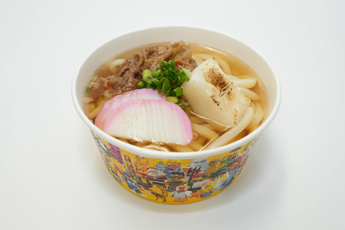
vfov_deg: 36.9
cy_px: 115
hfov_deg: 53.1
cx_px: 172
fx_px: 345
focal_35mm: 36
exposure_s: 1/100
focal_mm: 24
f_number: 6.3
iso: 800
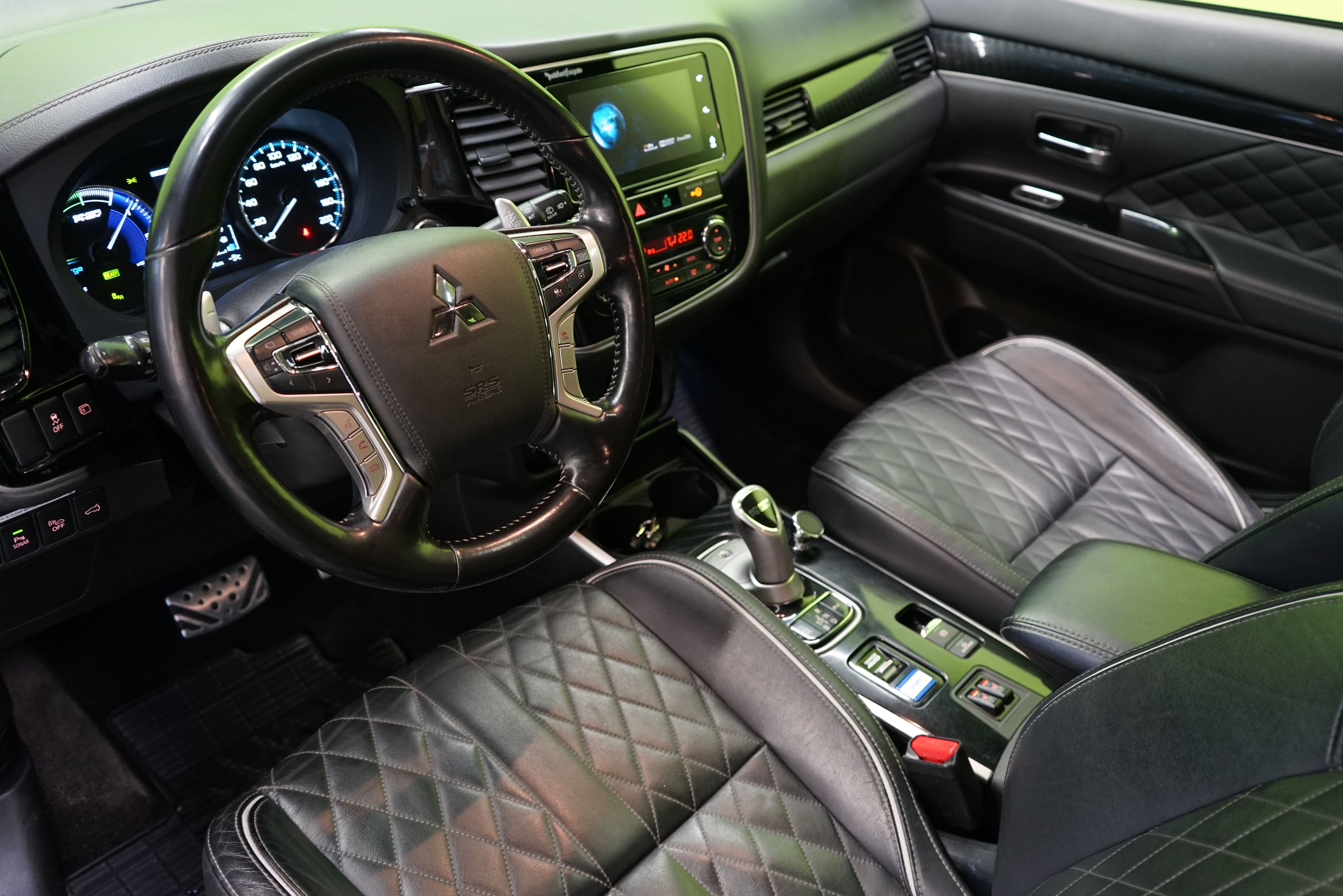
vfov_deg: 43.6
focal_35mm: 30
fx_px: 1119
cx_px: 672
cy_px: 448
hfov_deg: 61.9
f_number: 4.5
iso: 1600
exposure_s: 1/20
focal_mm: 30
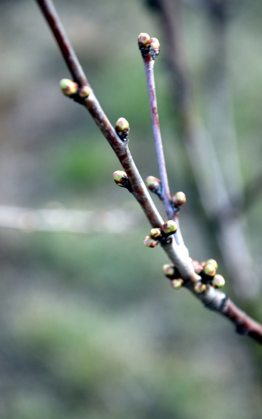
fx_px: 2132
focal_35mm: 187
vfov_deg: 11.2
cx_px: 157
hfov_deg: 7.0
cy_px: 235
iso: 400
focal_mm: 105
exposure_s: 1/125
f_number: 6.3
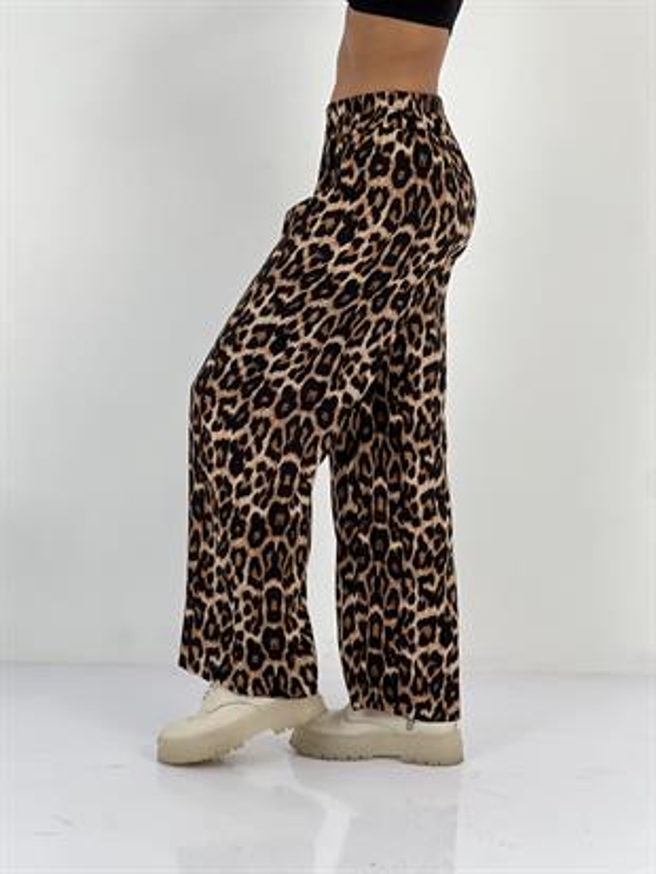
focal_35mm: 77
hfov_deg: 19.1
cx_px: 328
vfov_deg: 25.3
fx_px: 1945
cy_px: 437
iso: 40
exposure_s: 1/100
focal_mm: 9
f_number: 2.8
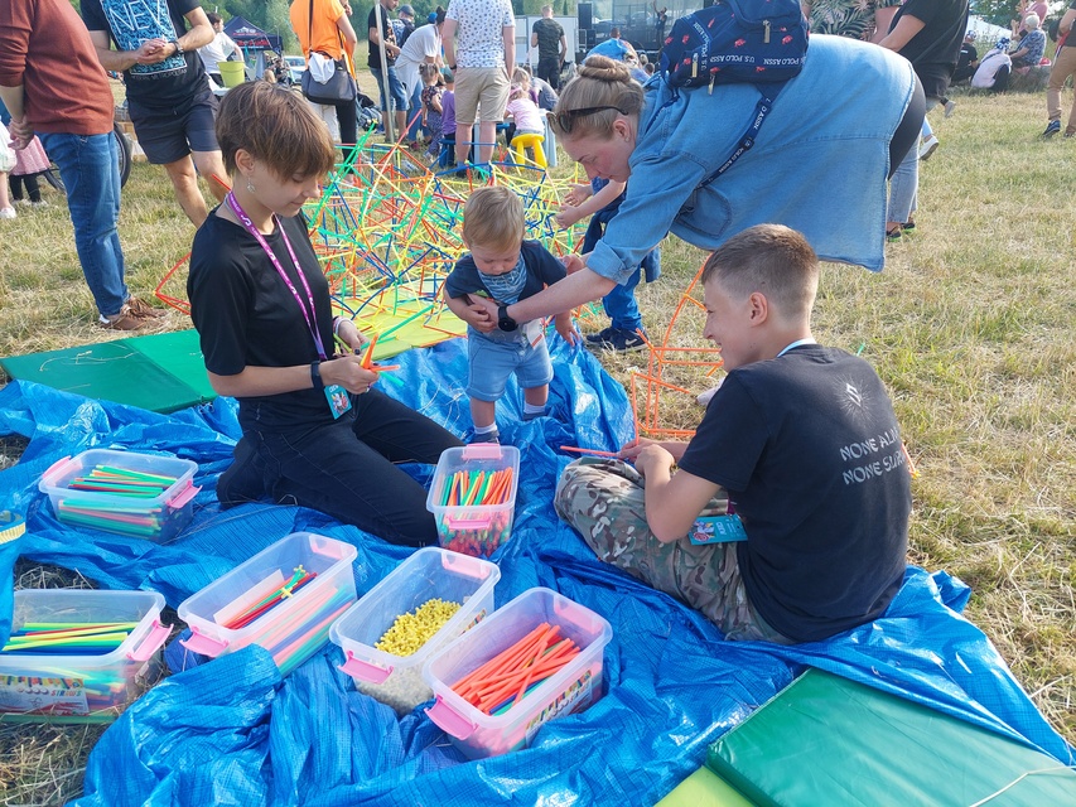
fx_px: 777
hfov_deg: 69.4
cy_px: 404
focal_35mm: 25
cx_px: 538
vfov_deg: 54.9
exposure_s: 1/260
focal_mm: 5.23
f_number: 1.8
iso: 40
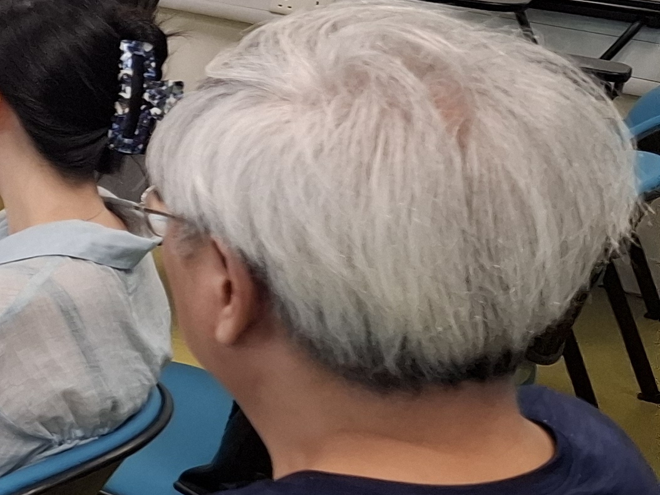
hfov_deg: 17.0
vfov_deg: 16.1
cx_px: -616
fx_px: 1697
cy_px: -49
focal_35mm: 89
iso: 320
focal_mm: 5.54
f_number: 1.8
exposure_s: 1/100
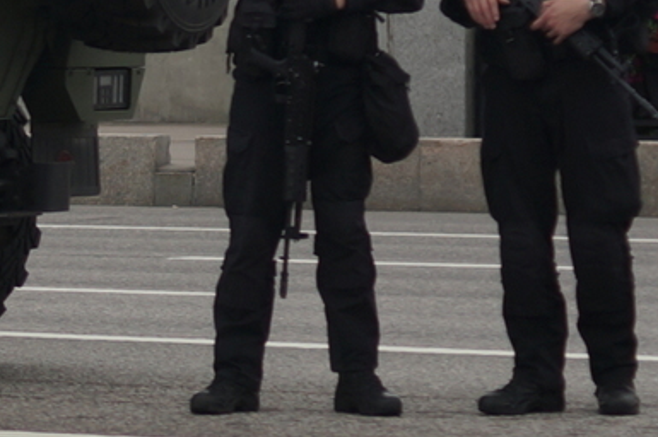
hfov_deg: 9.5
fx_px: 3798
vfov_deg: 6.5
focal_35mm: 208
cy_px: -110
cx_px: -492
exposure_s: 1/1000
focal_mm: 50
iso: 100
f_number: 2.8
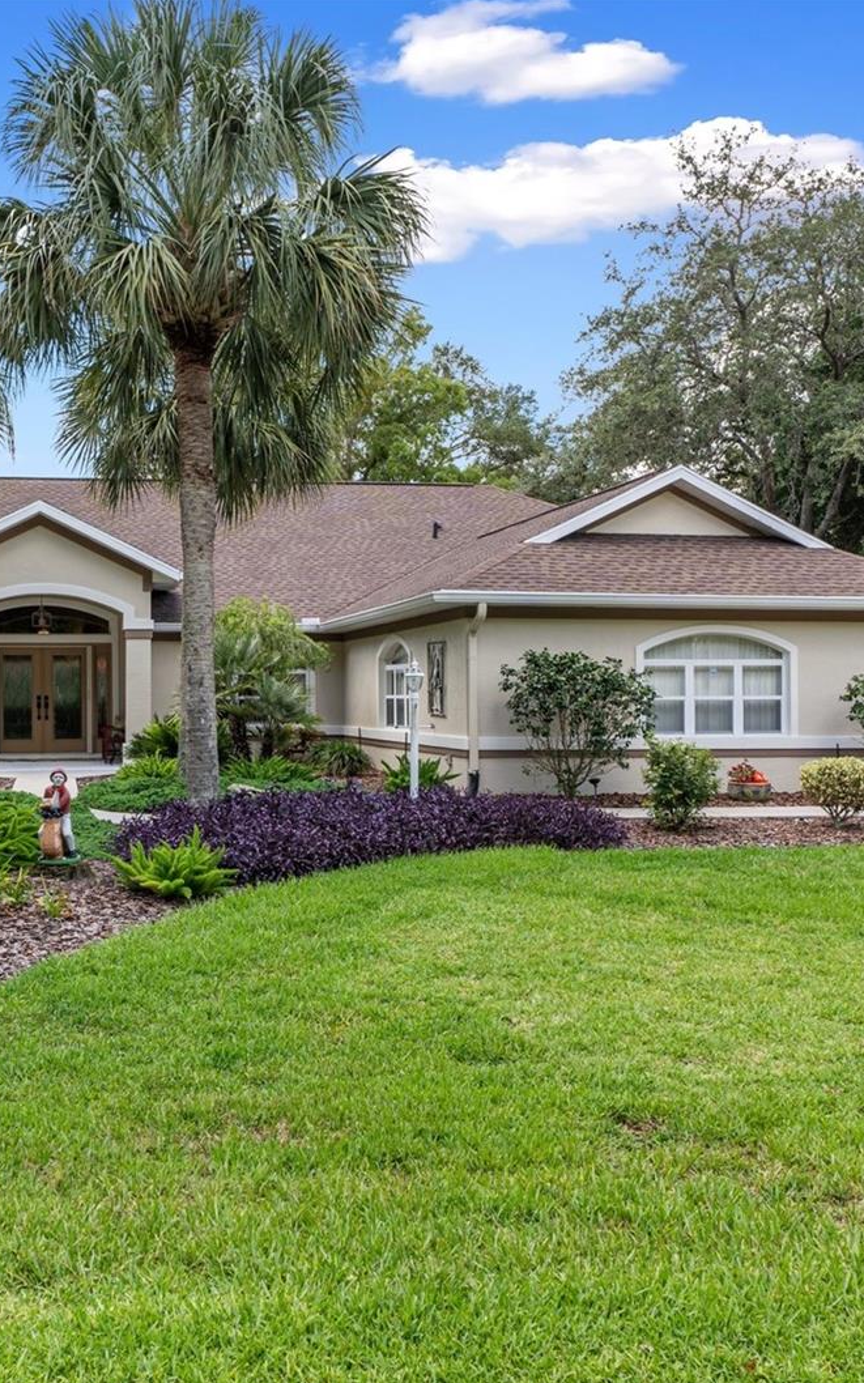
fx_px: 1394
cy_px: 694
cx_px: 258
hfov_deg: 34.0
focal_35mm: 37
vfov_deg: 52.8
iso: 100
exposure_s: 1/50
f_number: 8
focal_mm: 16
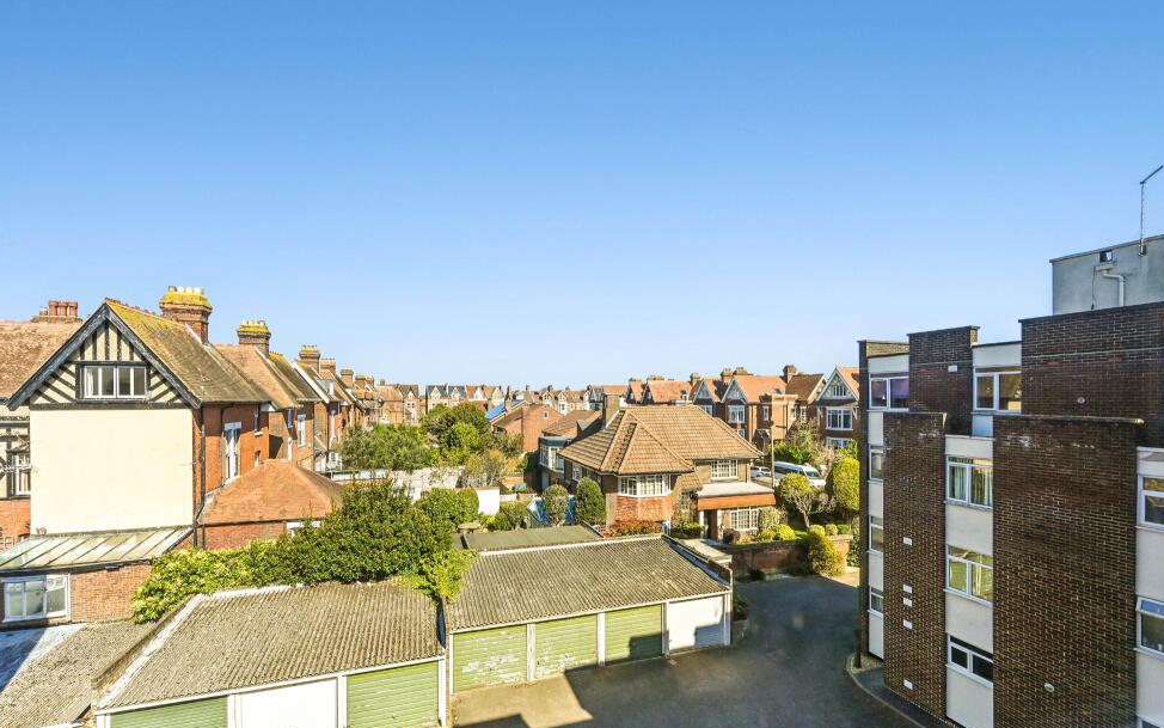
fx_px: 476
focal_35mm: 15
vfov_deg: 74.5
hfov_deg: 101.4
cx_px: 565
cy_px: 406
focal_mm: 14
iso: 400
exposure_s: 1/1000
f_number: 8
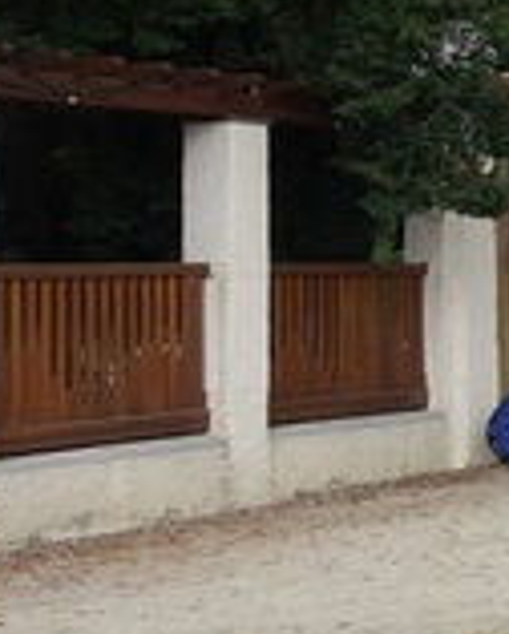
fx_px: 1616
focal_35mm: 86
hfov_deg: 13.8
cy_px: 48
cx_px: 1153
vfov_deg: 21.6
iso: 125
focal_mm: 8.8
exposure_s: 1/250
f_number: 5.6
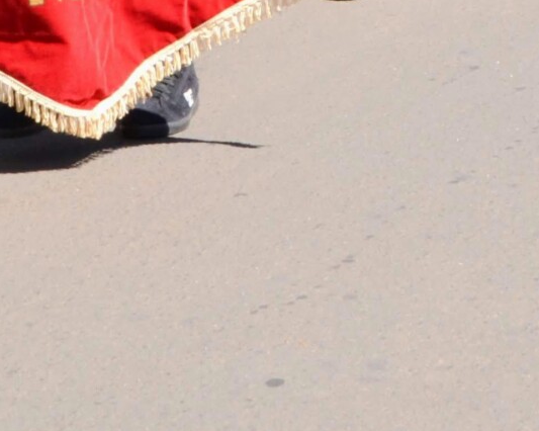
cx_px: 886
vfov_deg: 6.6
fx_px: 3668
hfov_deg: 8.2
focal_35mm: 230
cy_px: -355
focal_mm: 34
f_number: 11
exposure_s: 1/200
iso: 400
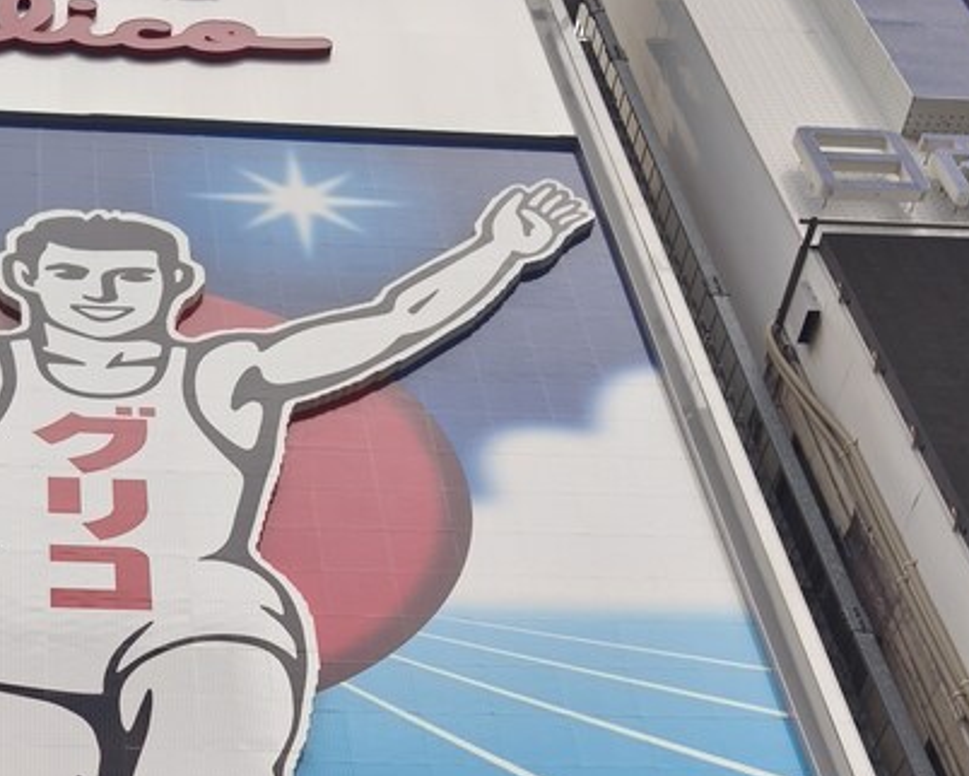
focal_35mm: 67
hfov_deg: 27.4
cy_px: 1000
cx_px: 113
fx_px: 1922
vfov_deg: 20.8
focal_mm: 6.18
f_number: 1.65
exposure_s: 1/99.9
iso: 160
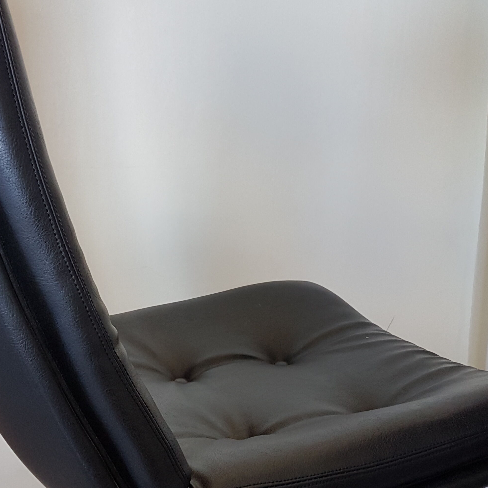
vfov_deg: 35.9
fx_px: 750
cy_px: 302
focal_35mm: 47
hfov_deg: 35.9
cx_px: 189
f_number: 1.7
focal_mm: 4.2
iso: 100
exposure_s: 1/50
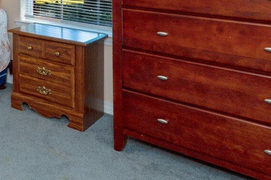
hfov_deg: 28.7
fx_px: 376
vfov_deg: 23.8
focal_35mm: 50
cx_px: -116
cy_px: -51
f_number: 9
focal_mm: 14
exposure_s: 1/30
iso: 320
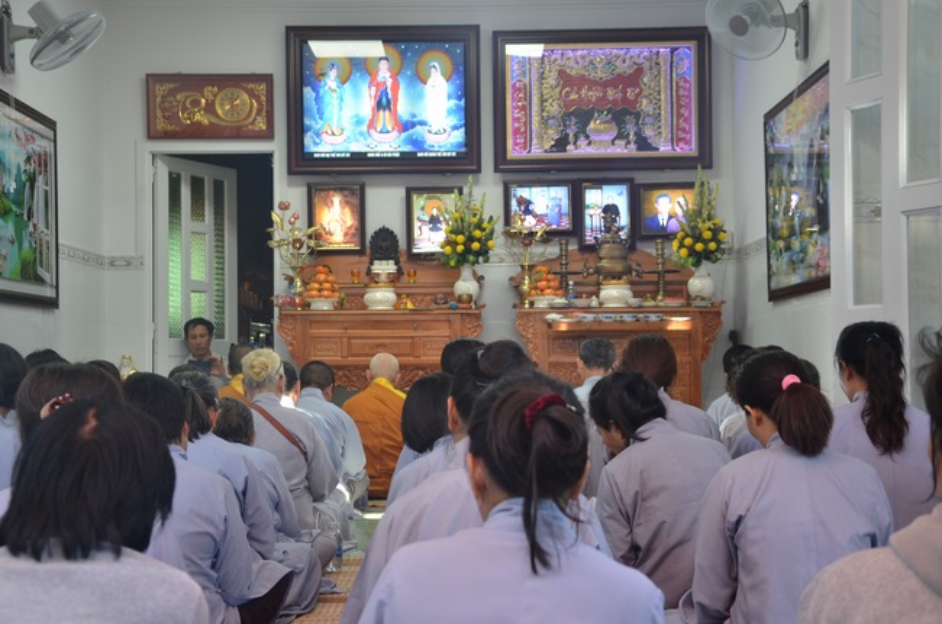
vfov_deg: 25.7
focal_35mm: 52
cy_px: 312
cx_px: 471
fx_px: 1371
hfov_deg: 37.9
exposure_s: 1/100
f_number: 5
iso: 800
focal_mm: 35
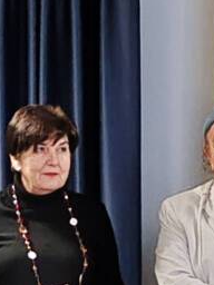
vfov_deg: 8.3
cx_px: 60
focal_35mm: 237
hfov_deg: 6.3
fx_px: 1954
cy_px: 353
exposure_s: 1/50
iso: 2000
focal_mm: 6.12
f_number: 1.9
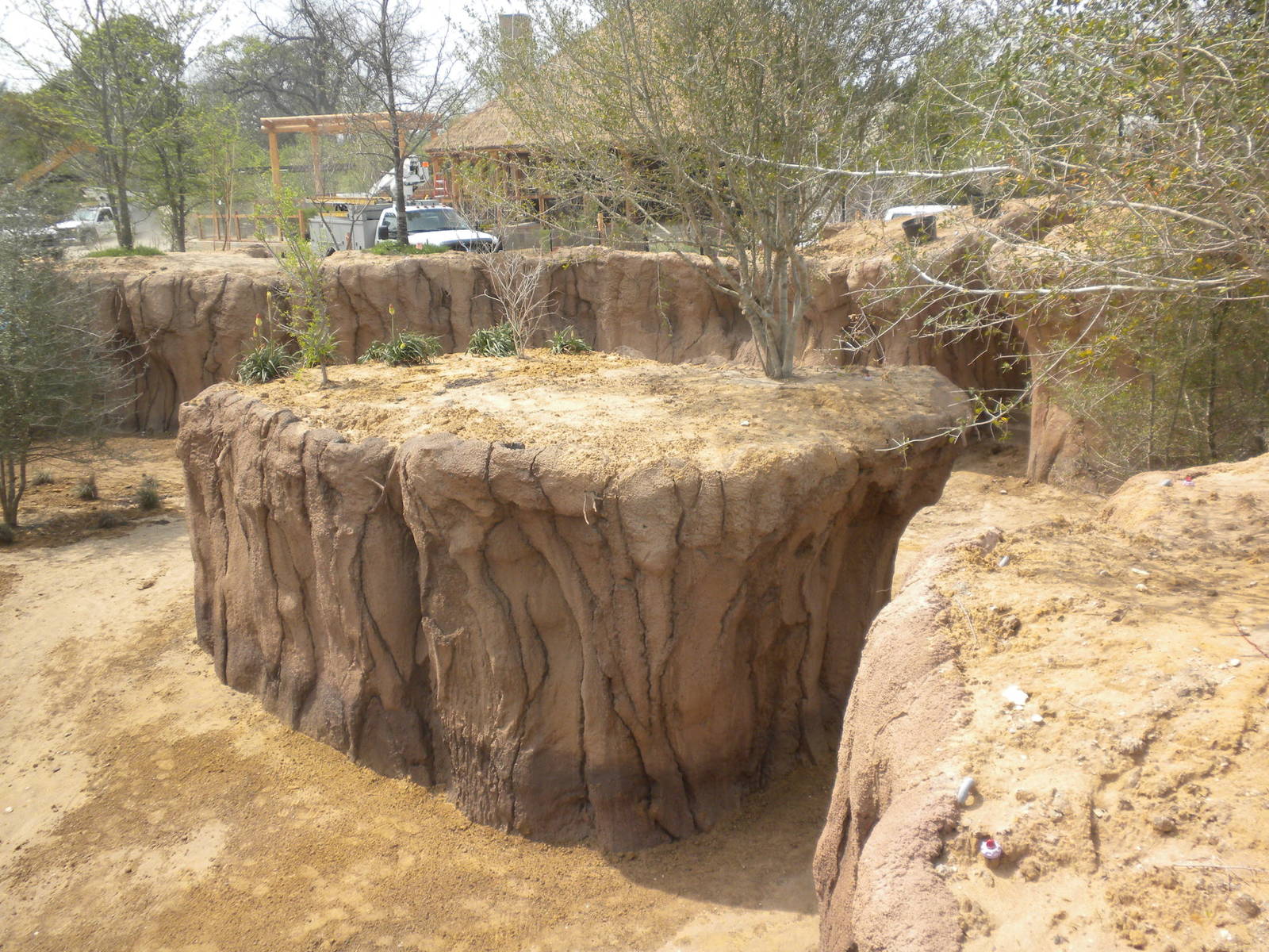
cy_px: 476
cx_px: 634
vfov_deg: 38.7
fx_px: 1356
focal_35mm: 37
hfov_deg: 50.1
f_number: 3.5
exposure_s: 1/468
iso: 64
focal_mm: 6.6
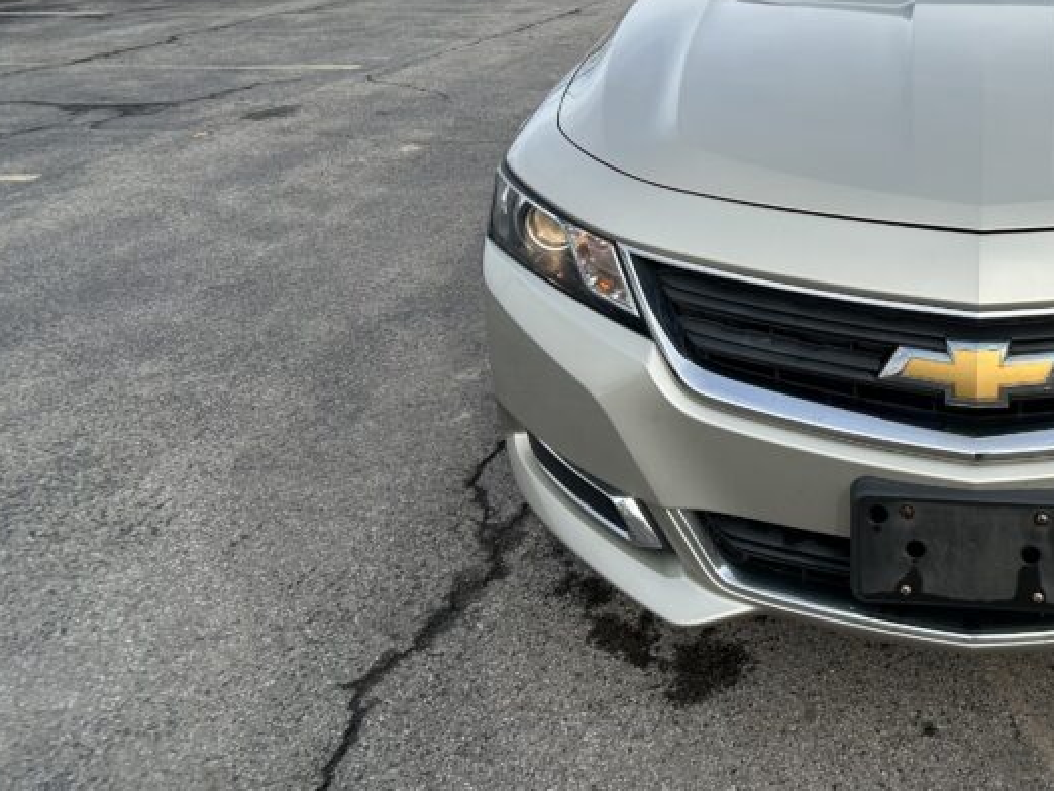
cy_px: 184
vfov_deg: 28.1
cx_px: 882
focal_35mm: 51
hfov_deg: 35.9
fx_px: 1554
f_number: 1.5
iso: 50
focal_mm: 5.7
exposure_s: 1/2404
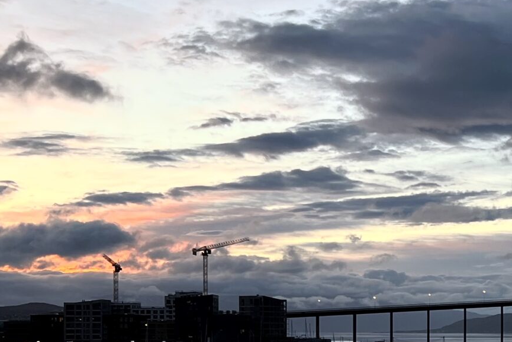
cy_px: 335
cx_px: 472
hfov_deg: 24.5
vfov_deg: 16.7
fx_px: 1138
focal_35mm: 80
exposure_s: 1/121
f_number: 1.5
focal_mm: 5.7
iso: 80
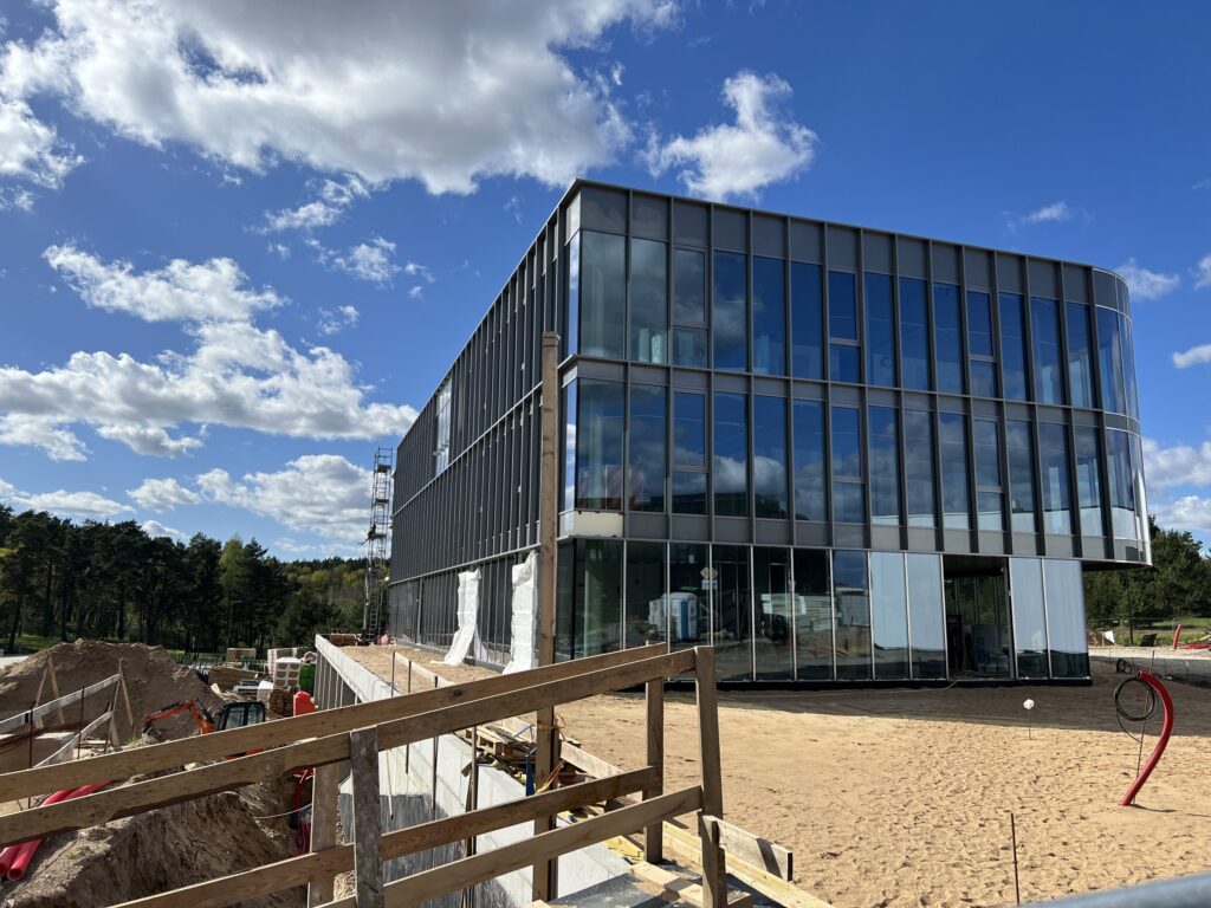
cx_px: 606
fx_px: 910
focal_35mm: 26
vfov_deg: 53.1
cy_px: 454
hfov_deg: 67.3
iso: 50
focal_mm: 5.7
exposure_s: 1/5076
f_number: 1.5
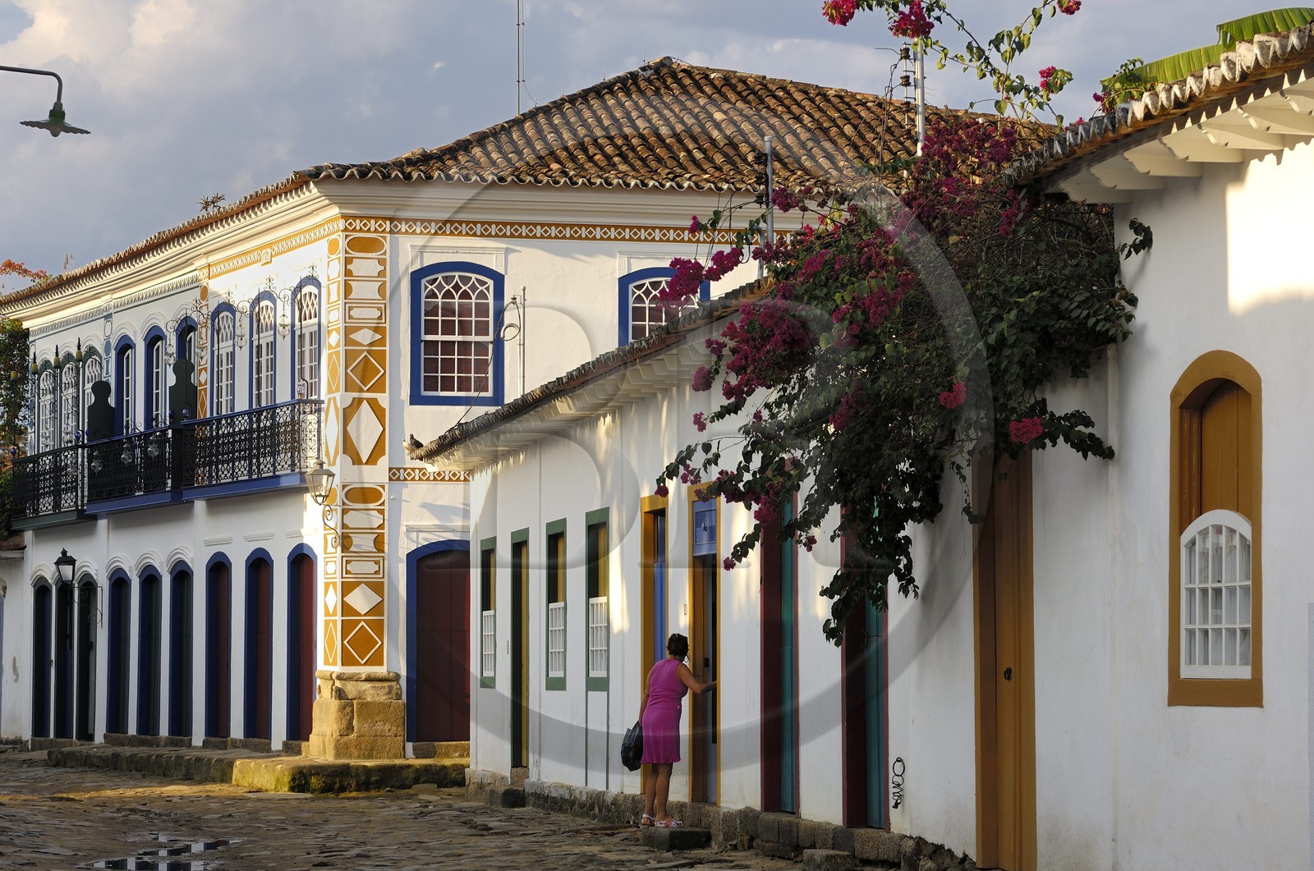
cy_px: 436
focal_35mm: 105
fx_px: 3826
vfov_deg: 13.0
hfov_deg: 19.5
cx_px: 657
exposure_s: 1/125
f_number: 7.1
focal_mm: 70
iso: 100
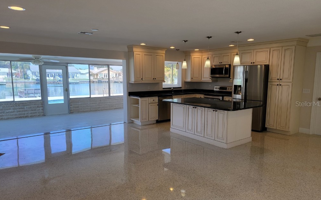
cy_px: 104
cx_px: 162
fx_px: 227
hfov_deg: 70.4
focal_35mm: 26
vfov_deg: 47.6
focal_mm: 6.7
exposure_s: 1/120
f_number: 1.8
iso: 25
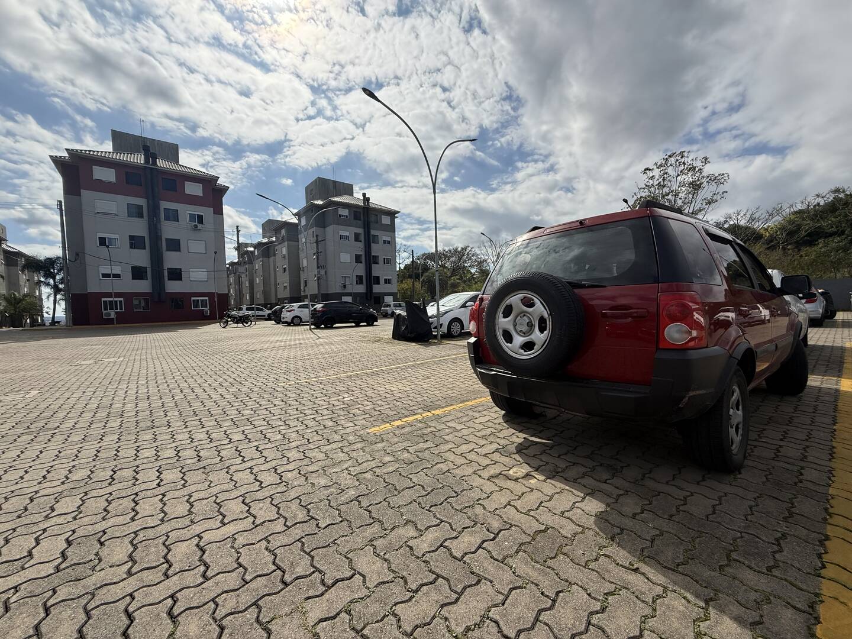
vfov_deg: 85.7
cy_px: 320
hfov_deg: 102.1
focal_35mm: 14
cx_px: 426
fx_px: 345
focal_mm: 2.22
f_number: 2.2
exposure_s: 1/4425
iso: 64
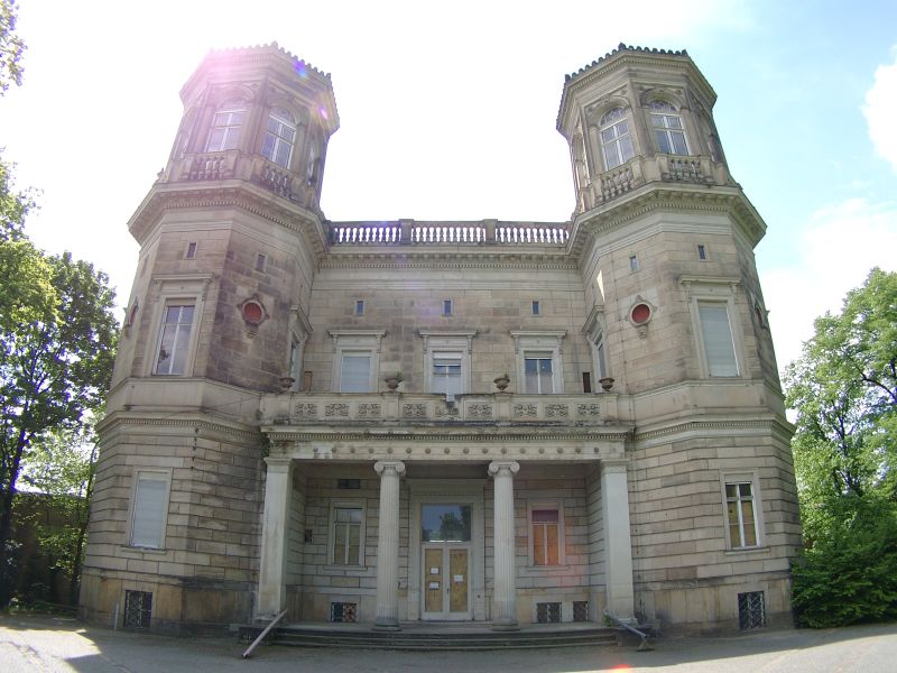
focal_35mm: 34
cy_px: 336
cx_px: 448
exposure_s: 1/318
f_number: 4
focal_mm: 7.13
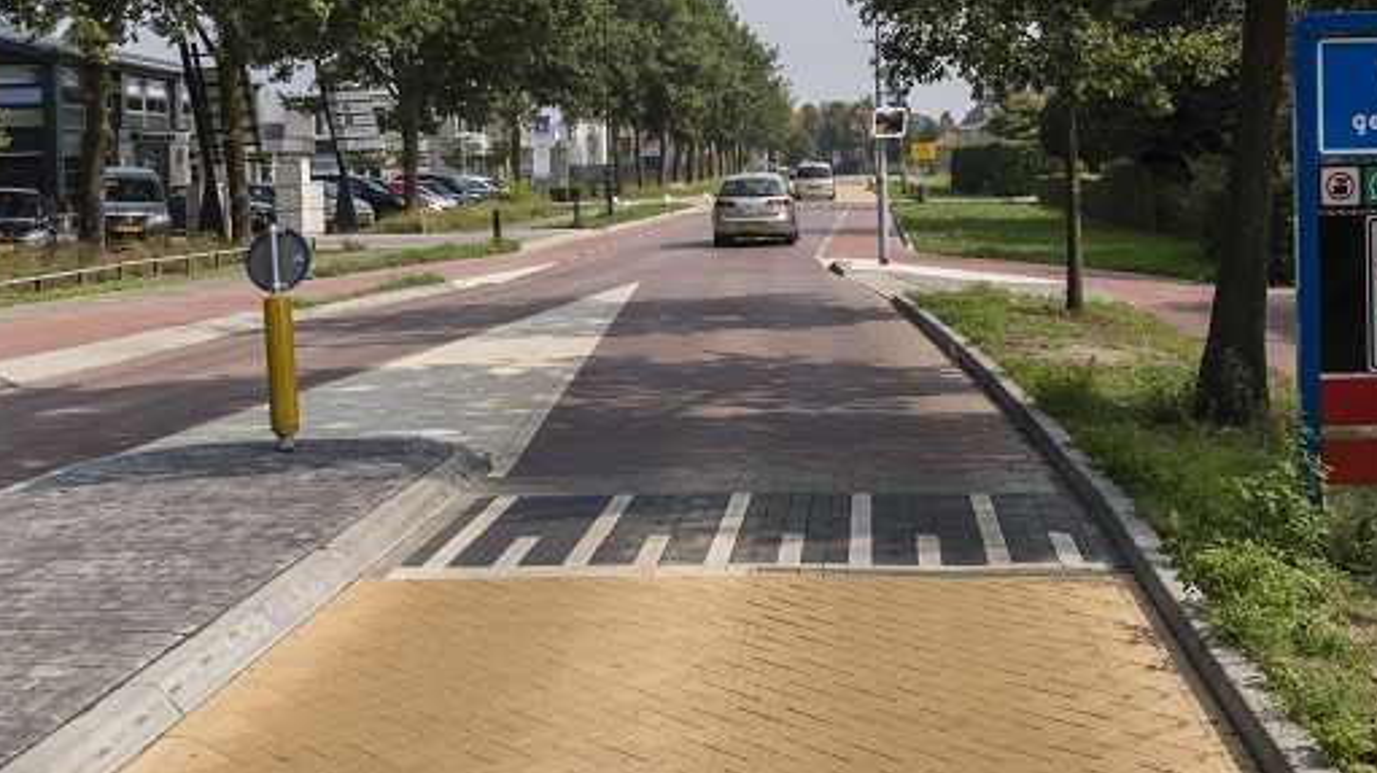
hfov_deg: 42.6
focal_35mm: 48
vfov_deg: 24.5
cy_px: 171
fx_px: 1752
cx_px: 846
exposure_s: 1/500
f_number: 9
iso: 400
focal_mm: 24
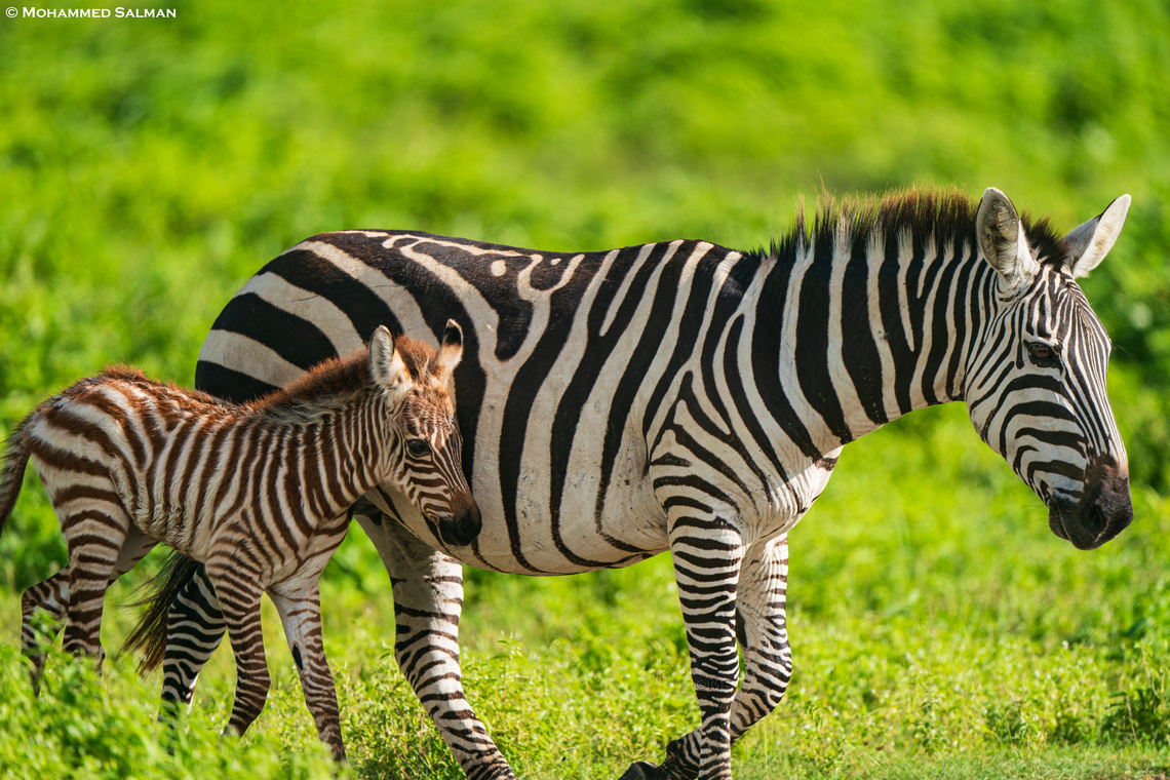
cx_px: 585
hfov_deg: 3.4
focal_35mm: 600
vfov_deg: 2.3
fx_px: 19498
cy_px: 390
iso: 640
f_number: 4
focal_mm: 600
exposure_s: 1/4000
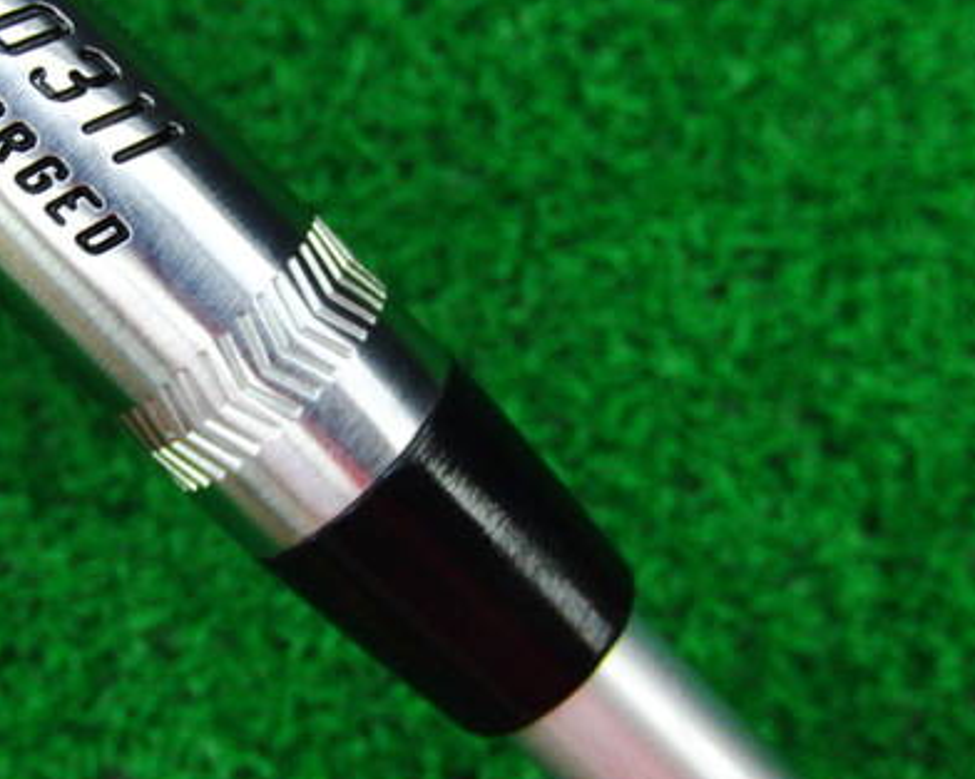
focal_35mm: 59
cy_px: 299
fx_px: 1701
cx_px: 236
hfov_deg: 31.4
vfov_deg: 25.7
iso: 400
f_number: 3.6
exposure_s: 1/50
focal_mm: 6.42
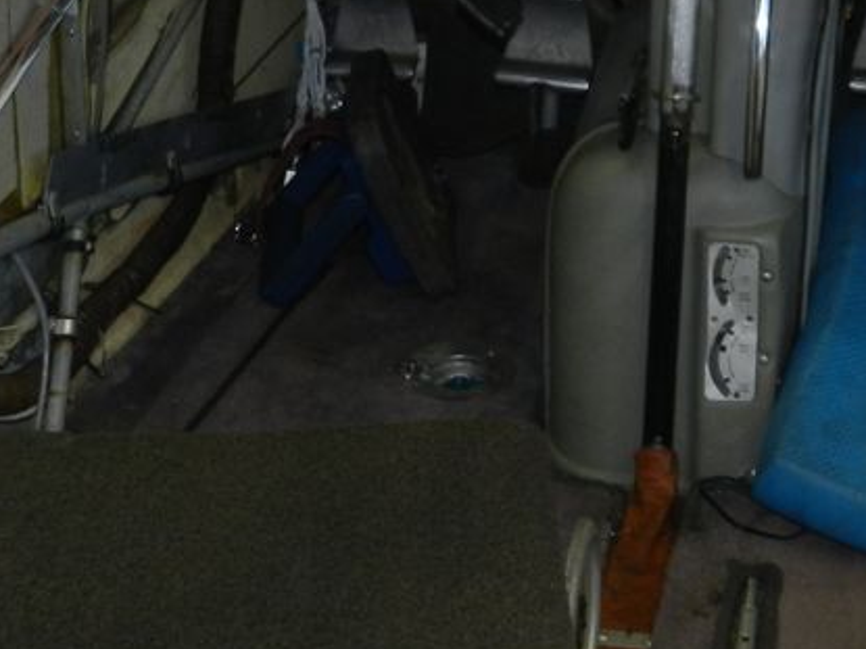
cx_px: 618
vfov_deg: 17.9
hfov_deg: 24.5
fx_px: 1976
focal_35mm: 79
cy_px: -92
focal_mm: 5.6
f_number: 3.7
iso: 200
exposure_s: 1/30
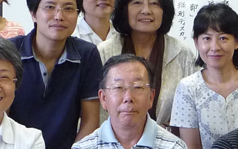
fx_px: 888
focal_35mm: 137
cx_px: 192
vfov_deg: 9.6
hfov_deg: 15.2
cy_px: 73
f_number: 2.8
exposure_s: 1/30
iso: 250
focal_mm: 4.4
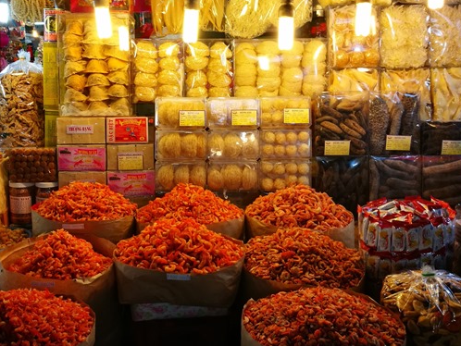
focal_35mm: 39
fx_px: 520
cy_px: 132
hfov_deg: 47.7
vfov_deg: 36.7
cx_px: 199
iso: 125
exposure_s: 1/50
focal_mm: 4.5
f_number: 2.2
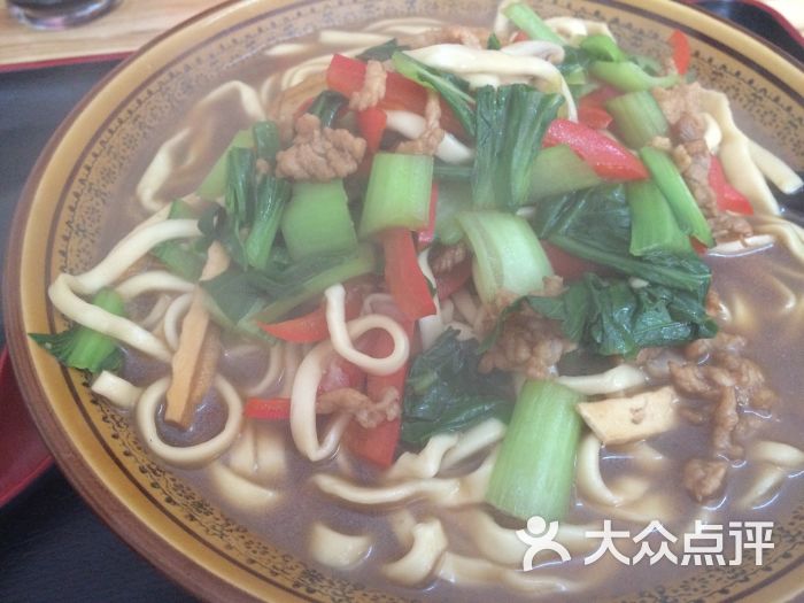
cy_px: 302
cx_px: 402
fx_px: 674
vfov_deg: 48.2
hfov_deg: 61.7
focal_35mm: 29
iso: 200
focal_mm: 4.15
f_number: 2.2
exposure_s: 1/30
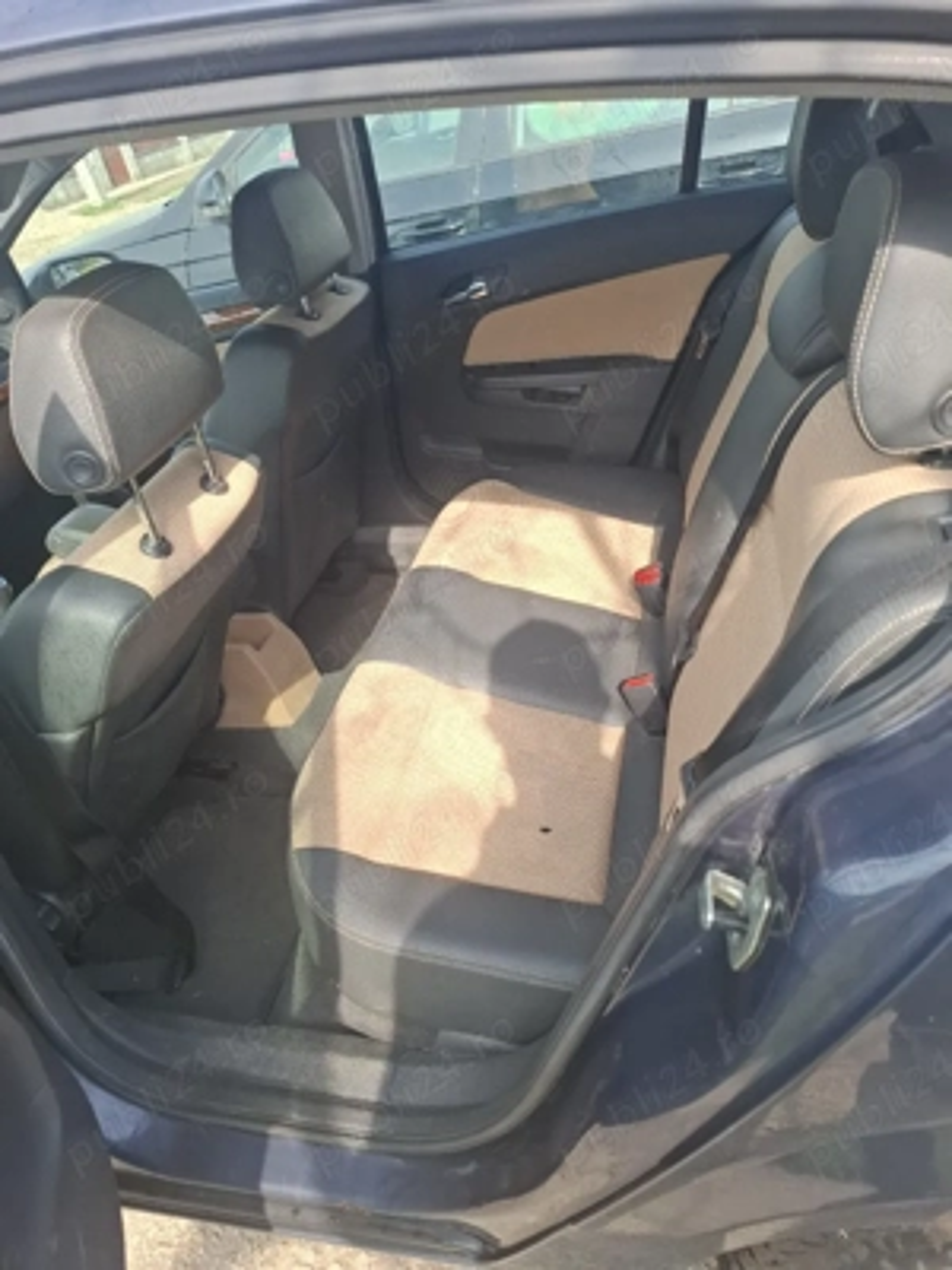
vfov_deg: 73.9
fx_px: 843
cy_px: 635
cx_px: 476
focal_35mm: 23
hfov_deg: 58.9
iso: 50
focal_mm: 5.54
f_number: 1.8
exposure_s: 1/556
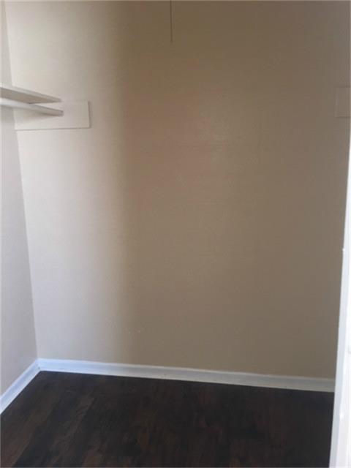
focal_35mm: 29
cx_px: 176
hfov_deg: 48.2
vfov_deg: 61.7
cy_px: 234
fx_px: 392
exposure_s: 1/15
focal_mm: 4.15
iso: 40
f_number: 2.2
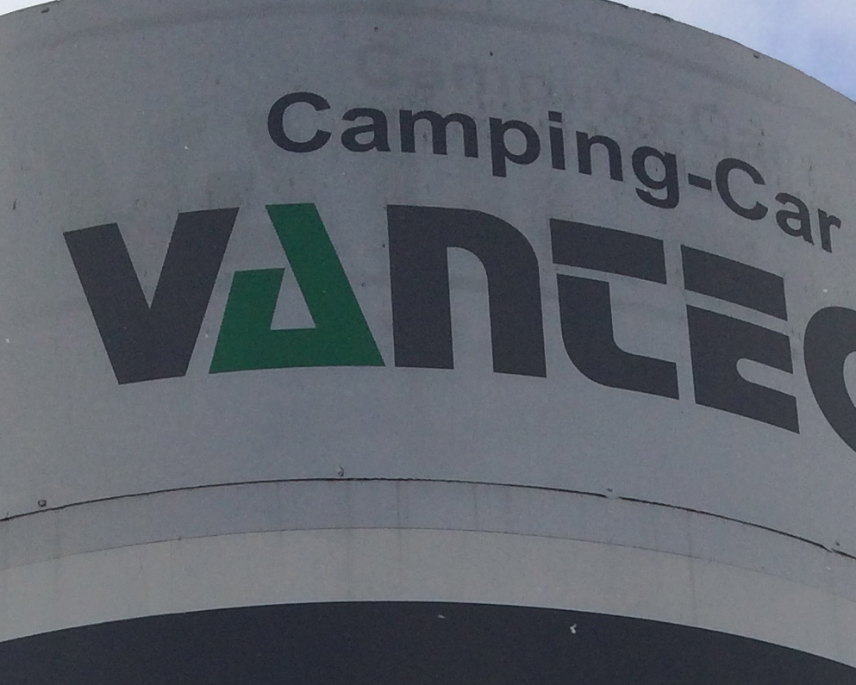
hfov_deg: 20.5
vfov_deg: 14.3
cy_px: 1287
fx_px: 2357
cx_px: 556
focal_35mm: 93
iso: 32
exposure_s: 1/1368
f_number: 2.2
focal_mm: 4.15
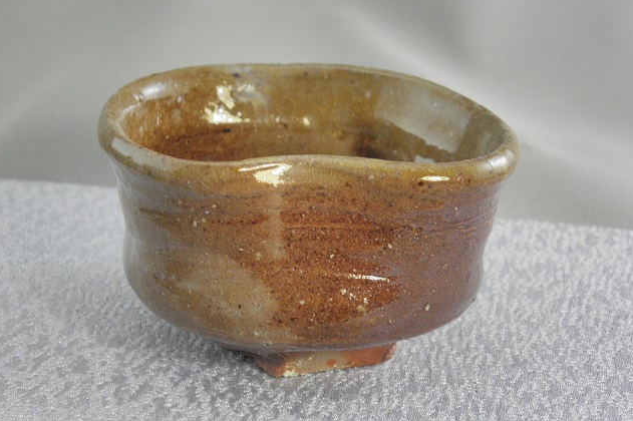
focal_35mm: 76
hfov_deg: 26.7
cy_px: 231
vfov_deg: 17.9
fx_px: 1336
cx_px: 316
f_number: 3.8
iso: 125
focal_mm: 12.97
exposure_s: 1/15
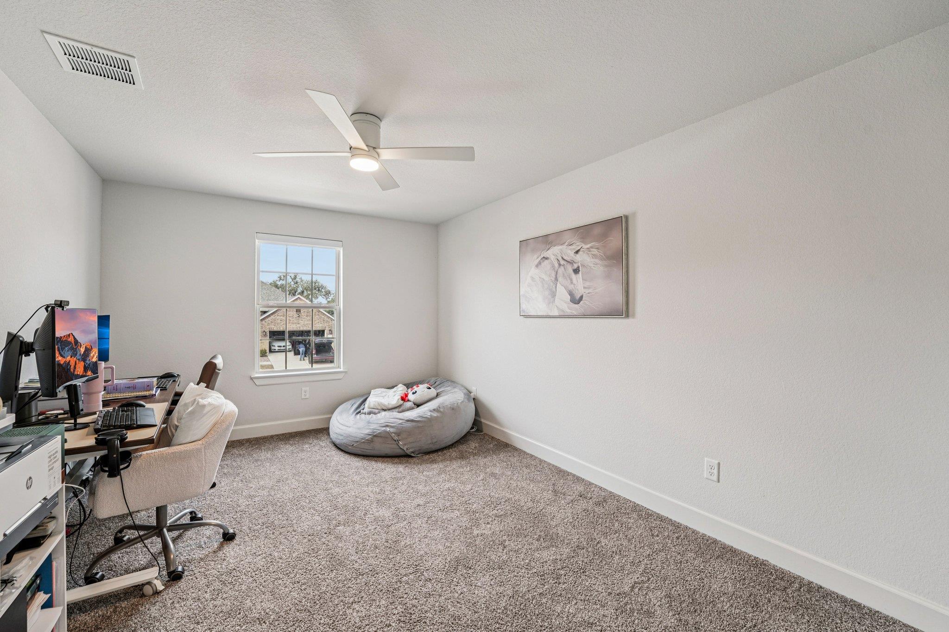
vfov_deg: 81.2
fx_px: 369
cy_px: 316
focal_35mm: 14
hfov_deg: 104.3
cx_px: 474
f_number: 8
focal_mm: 14
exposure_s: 1/13
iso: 400
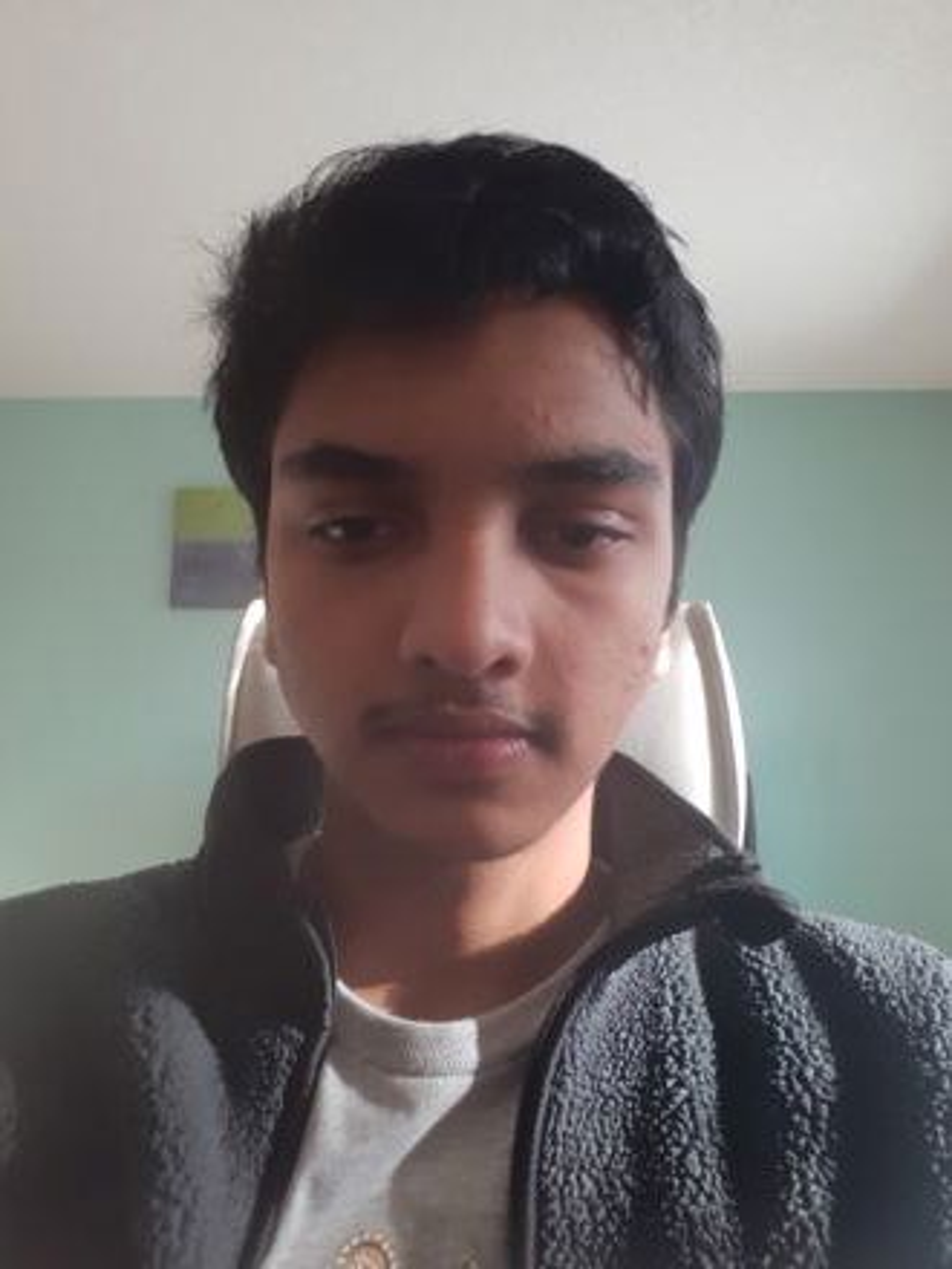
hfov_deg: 51.4
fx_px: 990
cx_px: 476
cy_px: 634
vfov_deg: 65.3
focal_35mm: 27
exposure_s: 1/101
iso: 40
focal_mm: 3.6
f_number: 1.9
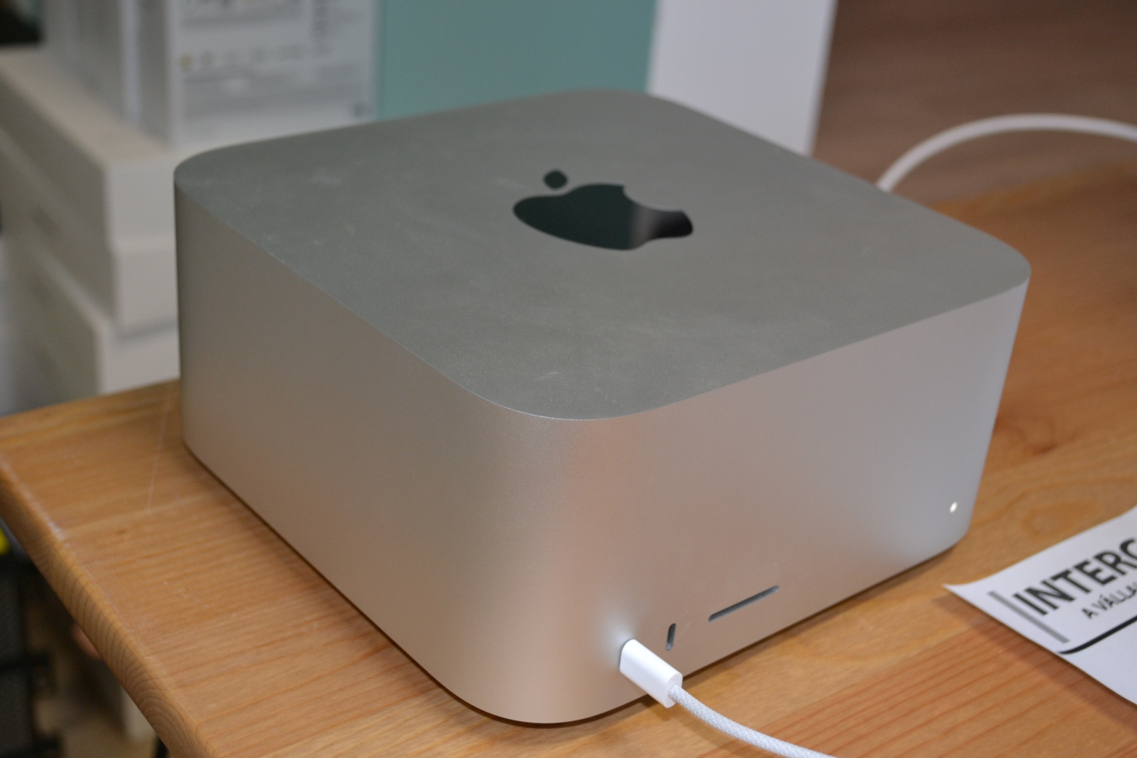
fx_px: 1548
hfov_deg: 40.3
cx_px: 569
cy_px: 382
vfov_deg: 27.5
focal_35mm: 49
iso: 640
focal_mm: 32
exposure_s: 1/60
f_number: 4.8
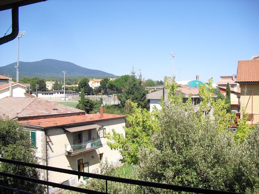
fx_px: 269
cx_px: 130
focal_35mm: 36
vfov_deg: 39.7
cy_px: 97
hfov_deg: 51.4
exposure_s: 1/250
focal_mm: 6.3
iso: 200
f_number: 7.8
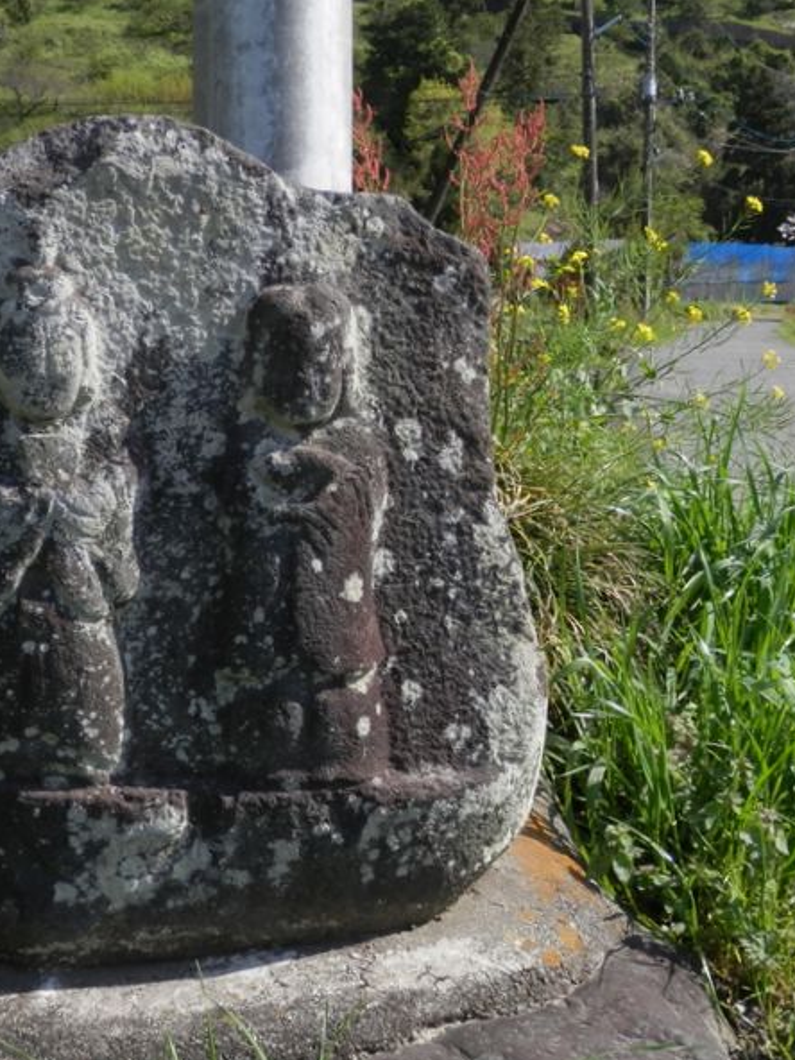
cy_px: 534
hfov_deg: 29.1
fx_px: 1531
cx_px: 331
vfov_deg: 38.2
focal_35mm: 50
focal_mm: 6.6
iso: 80
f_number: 3.6
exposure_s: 1/500
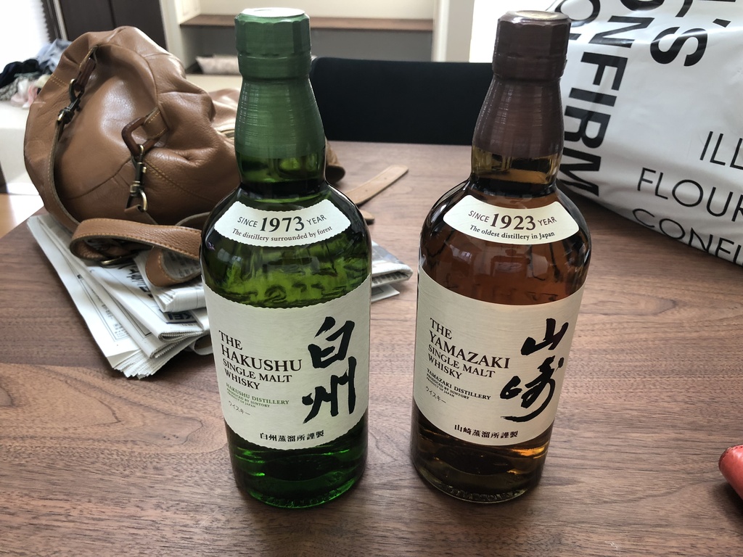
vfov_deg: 49.7
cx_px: 372
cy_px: 278
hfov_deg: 63.4
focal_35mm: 28
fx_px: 601
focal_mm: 3.99
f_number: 1.8
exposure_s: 1/30
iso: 40
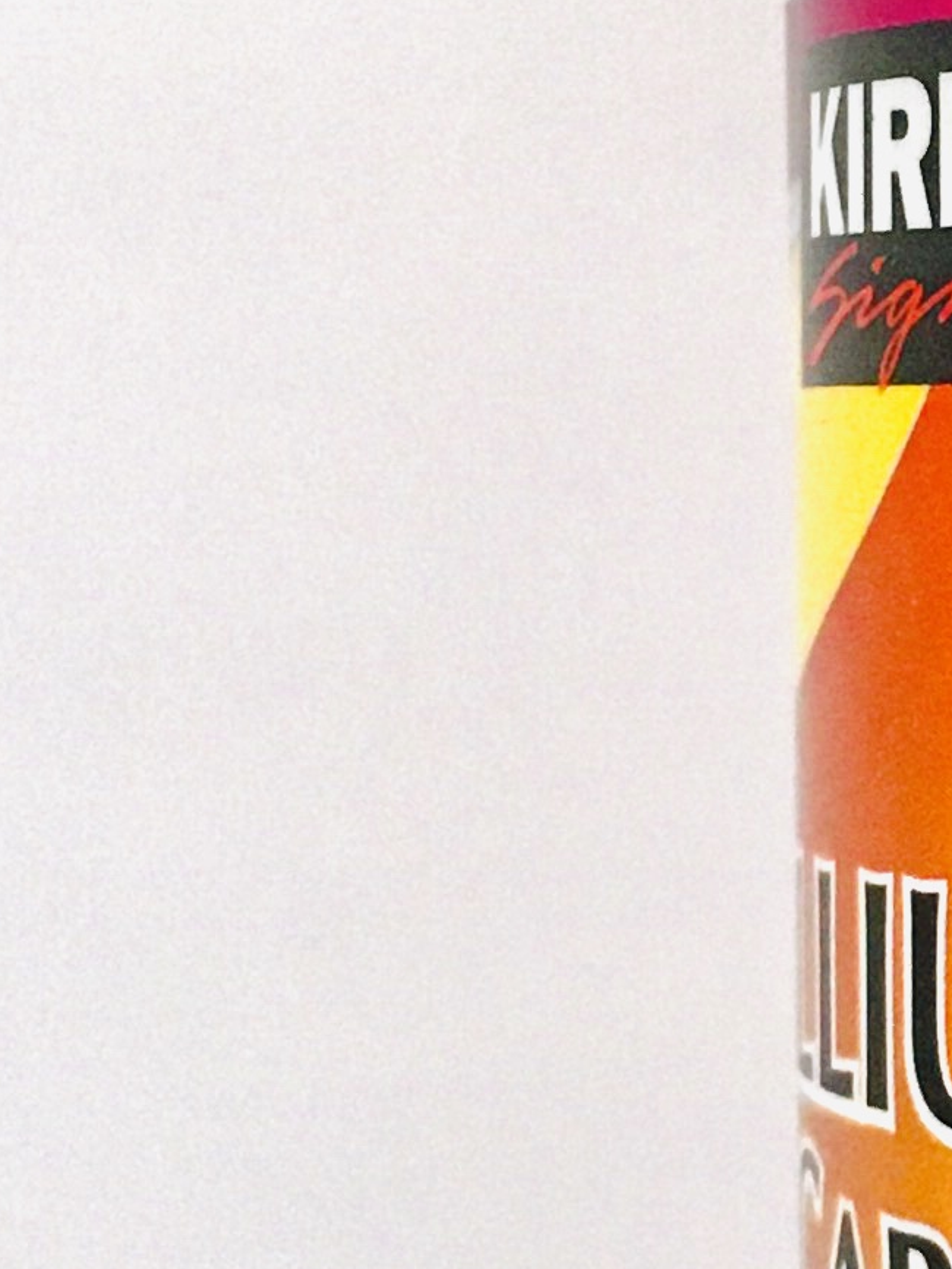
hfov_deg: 10.3
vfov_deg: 14.6
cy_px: 648
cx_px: 1738
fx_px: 4948
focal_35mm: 135
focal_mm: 4.15
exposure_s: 1/30
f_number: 2.2
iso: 200
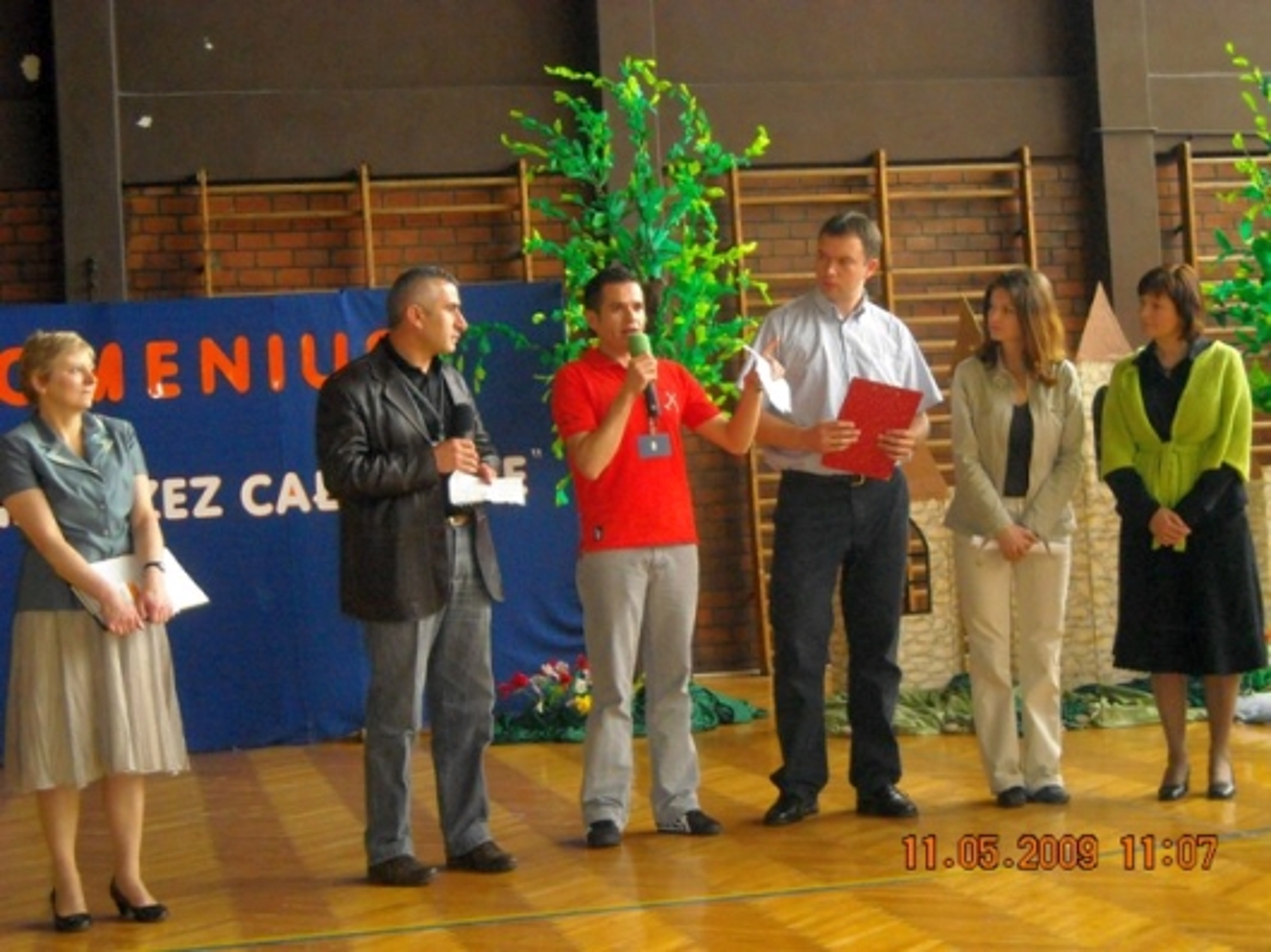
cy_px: 476
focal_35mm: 68
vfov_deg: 21.6
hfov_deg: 28.6
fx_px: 2496
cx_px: 636
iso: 400
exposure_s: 1/125
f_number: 3.7
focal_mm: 11.02
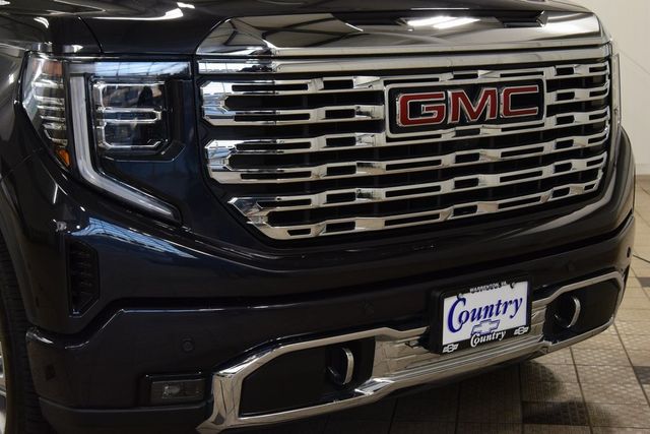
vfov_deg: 25.1
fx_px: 975
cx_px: 325
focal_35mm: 54
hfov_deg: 36.9
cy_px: 217
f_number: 8
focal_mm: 36
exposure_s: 1/60
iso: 1600
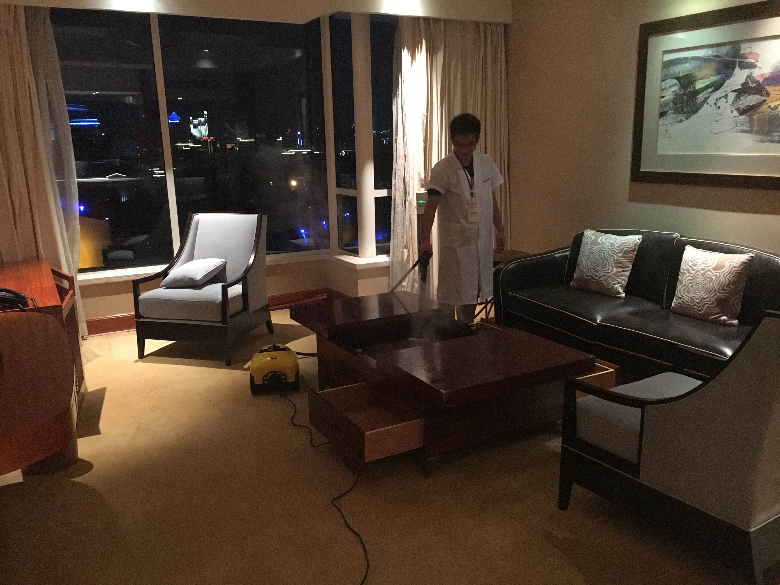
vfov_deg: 48.2
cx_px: 390
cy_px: 292
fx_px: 653
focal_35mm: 29
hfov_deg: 61.7
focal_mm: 4.15
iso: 320
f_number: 2.2
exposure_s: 1/17
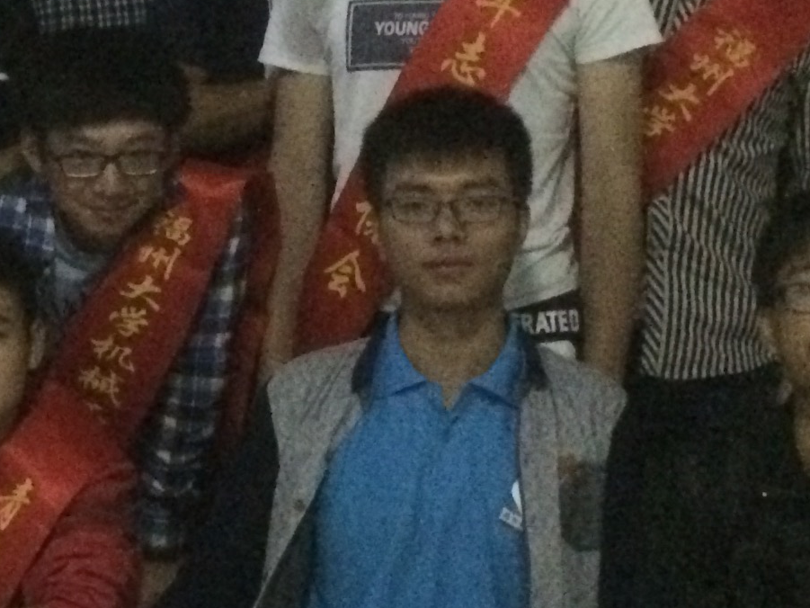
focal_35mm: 105
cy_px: 361
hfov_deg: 18.4
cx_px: 93
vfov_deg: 14.1
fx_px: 2457
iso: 2000
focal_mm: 4.15
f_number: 2.2
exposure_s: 1/17
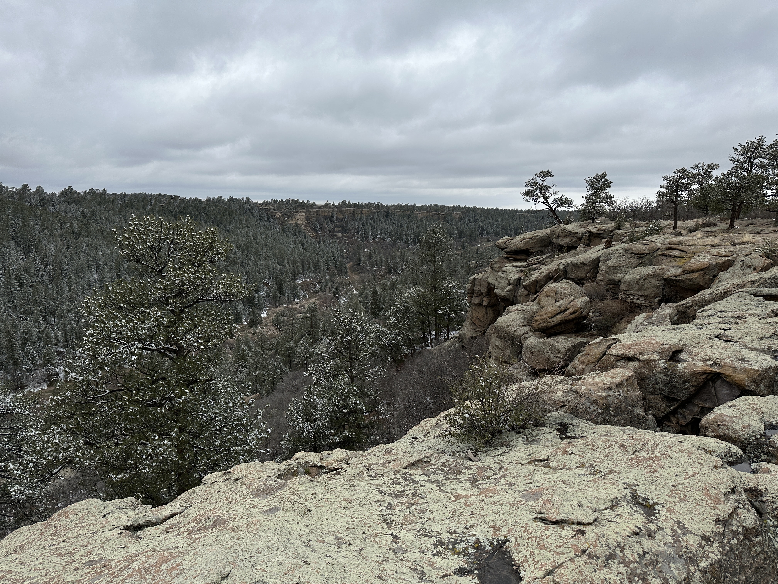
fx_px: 539
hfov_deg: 71.6
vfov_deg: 56.8
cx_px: 389
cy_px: 292
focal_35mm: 24
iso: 80
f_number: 1.78
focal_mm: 6.86
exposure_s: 1/4184
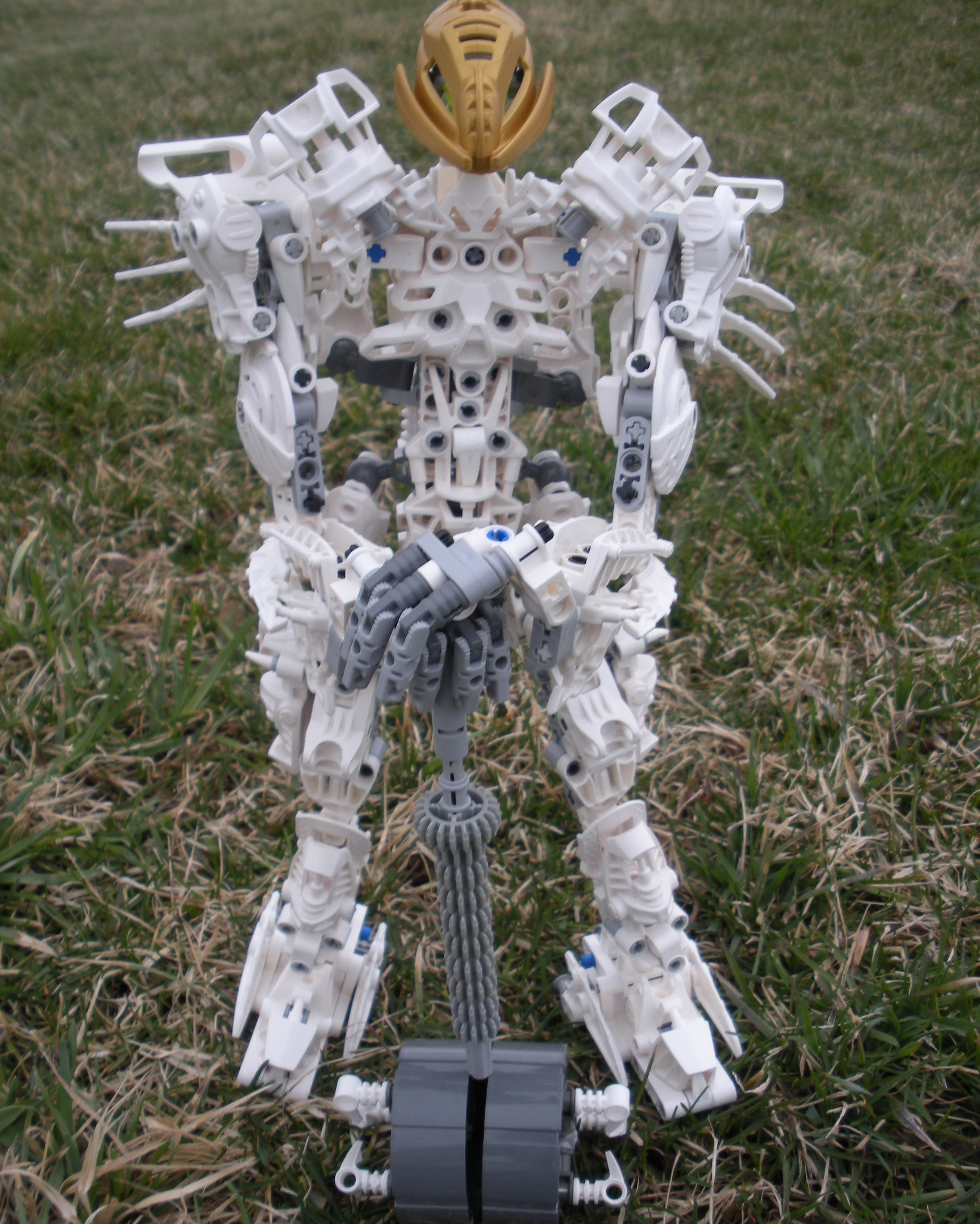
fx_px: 1378
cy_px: 638
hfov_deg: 39.2
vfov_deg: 47.9
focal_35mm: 38
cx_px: 490
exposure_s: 1/70
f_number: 3.5
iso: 64
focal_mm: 6.3
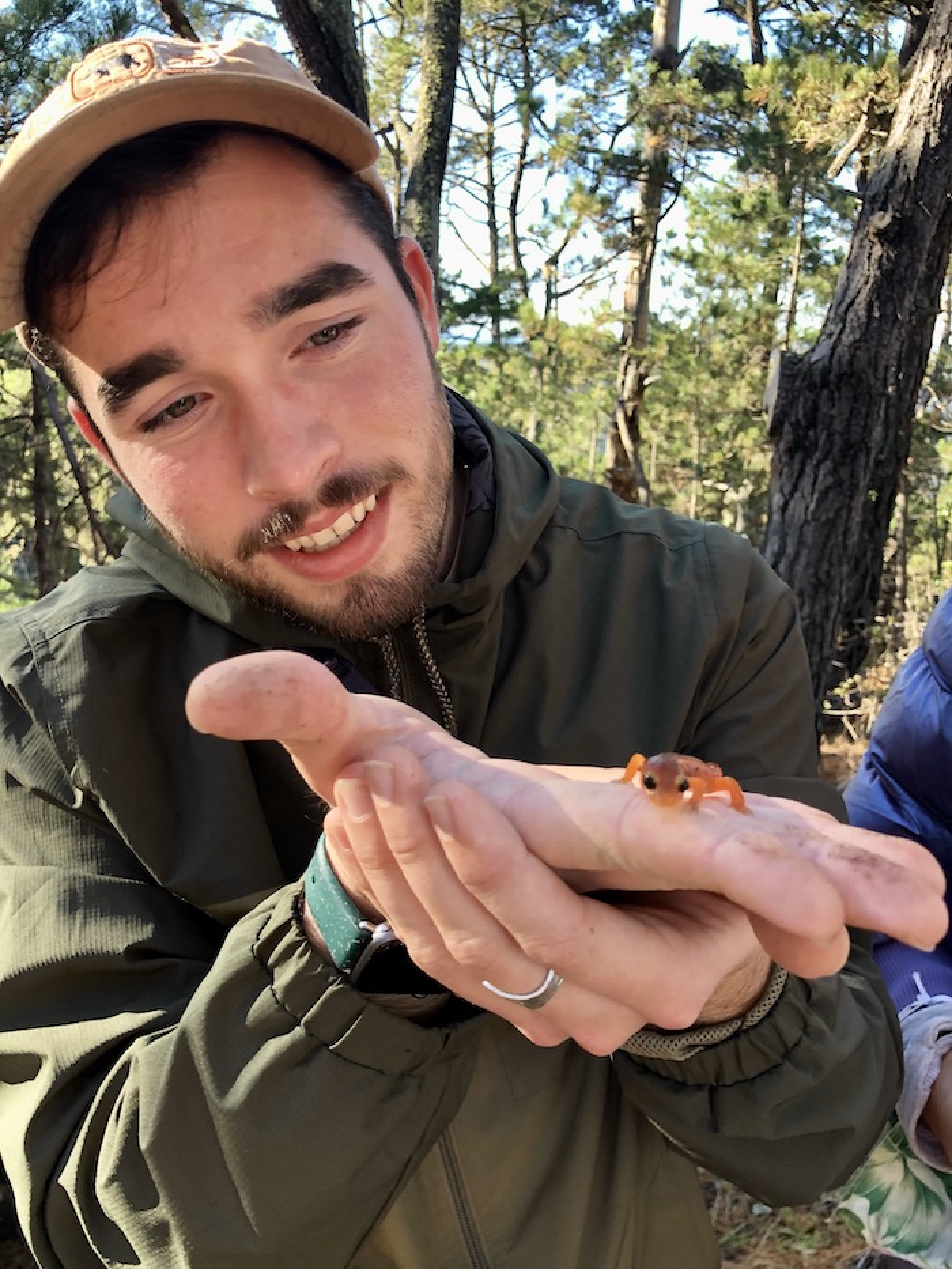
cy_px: 634
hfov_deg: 49.8
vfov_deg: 63.4
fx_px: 1026
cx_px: 476
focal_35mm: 28
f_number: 1.8
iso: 40
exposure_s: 1/120
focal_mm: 4
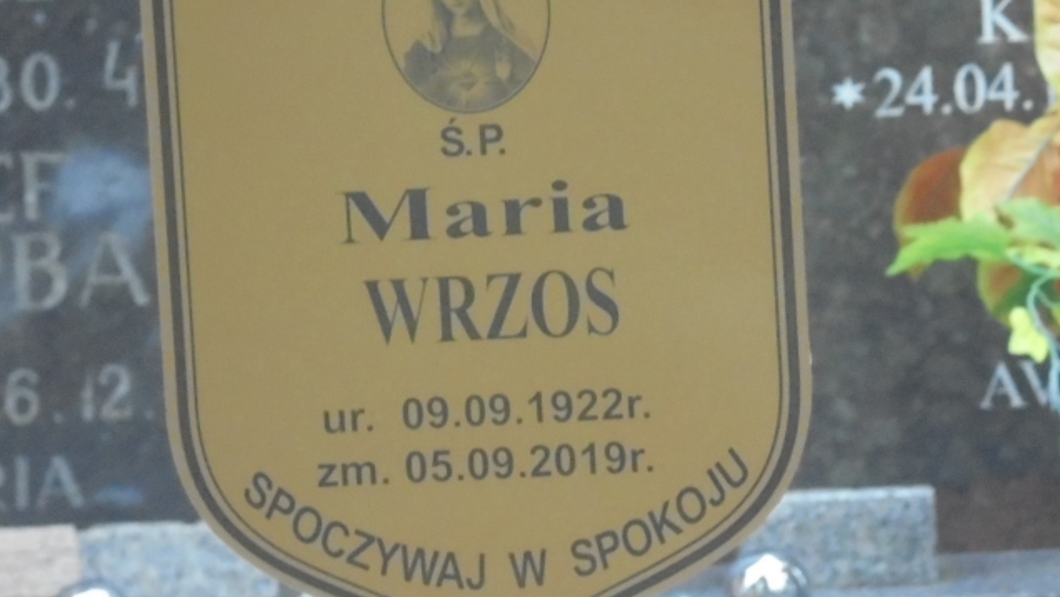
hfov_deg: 12.6
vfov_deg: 7.1
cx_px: 532
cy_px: 255
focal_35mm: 171
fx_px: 4807
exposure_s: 1/60
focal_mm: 27.6
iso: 640
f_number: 6.5
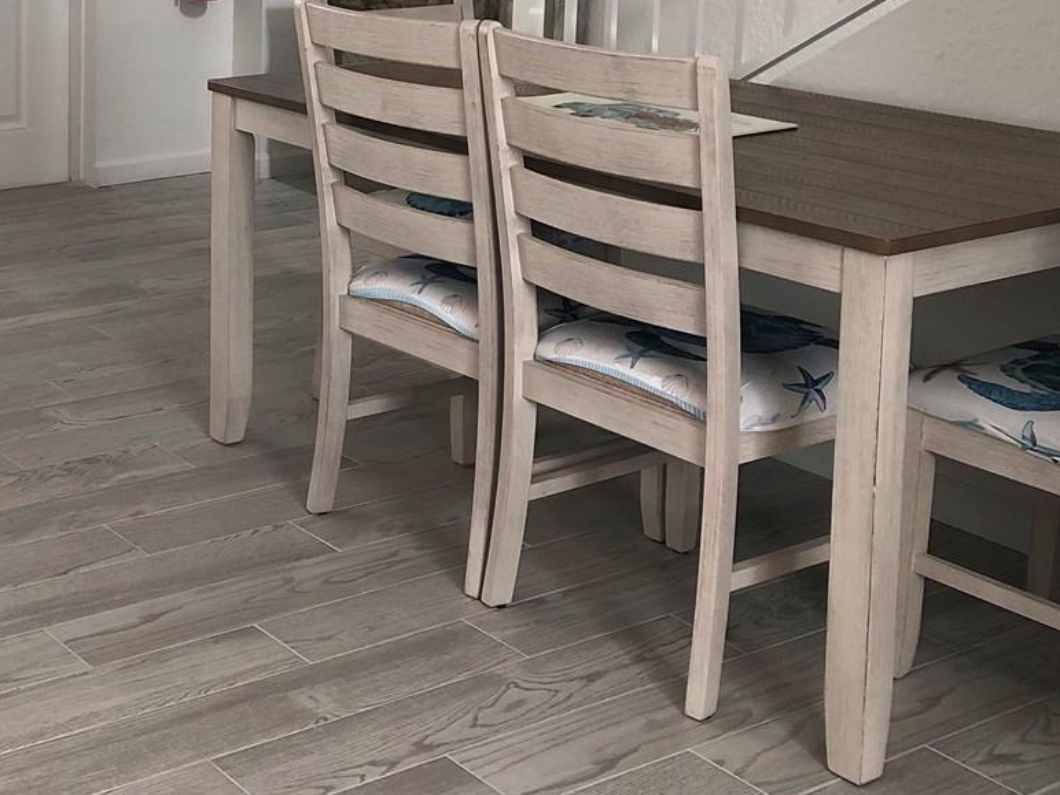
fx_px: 1776
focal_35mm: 58
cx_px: -7
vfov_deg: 24.3
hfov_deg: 30.8
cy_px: 38
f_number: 1.8
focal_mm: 4
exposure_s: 1/30
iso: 25
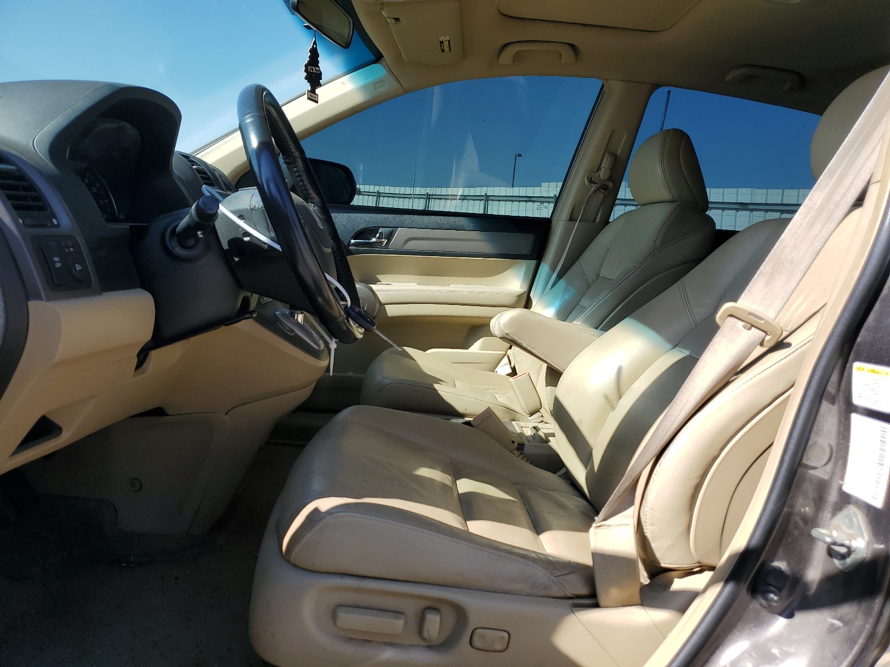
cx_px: 445
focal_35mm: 26
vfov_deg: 53.1
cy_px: 334
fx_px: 668
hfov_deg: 67.3
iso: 50
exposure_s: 1/1250
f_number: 1.5
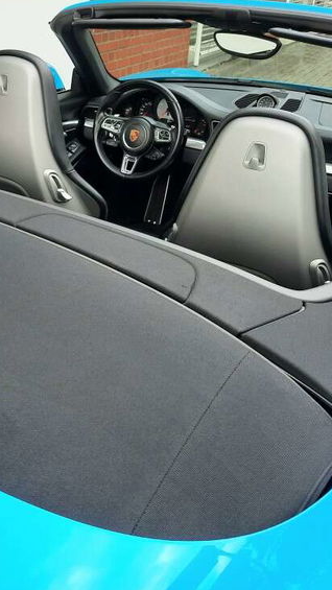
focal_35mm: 37
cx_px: 81
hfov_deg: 31.4
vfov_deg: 54.0
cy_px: 291
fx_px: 579
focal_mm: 4.6
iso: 32
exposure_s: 1/133
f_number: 2
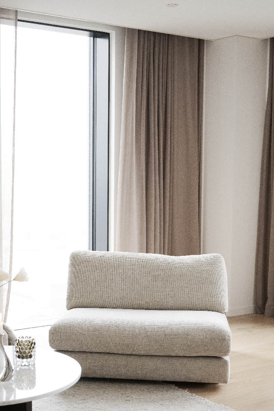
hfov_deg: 23.7
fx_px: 651
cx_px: 110
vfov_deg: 35.0
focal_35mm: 57
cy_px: 241
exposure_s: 1/100
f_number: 4
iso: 1000
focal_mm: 44
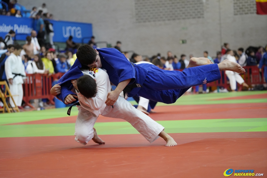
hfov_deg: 16.1
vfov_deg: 10.8
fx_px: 942
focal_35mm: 127
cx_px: 134
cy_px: 89
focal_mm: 127
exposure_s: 1/800
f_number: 4
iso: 8000
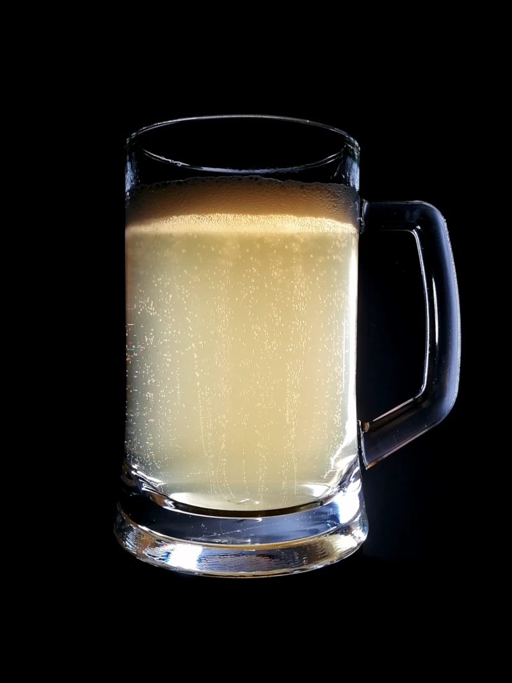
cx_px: 256
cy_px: 342
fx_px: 533
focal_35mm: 27
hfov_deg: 51.3
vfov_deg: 65.3
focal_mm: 4.75
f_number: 1.8
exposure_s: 1/60
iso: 100
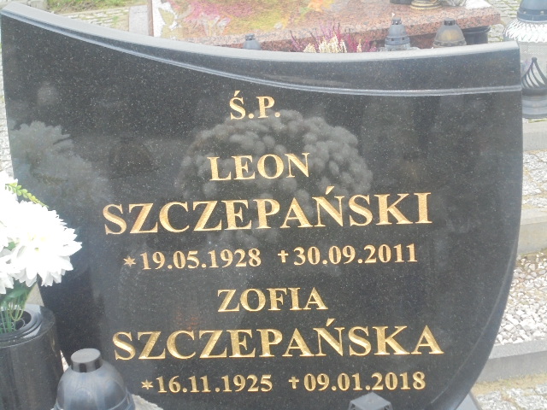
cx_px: 274
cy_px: 205
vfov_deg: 20.2
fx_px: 1154
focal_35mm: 73
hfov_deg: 26.7
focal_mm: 13.1
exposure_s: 1/15
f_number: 6.1
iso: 400
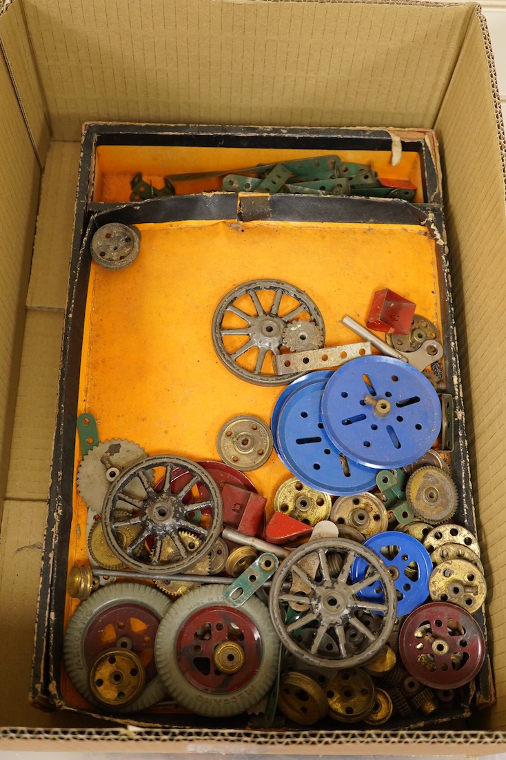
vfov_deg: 42.7
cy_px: 374
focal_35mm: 46
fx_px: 970
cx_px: 253
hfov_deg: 29.2
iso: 2000
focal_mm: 30
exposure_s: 1/100
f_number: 3.5
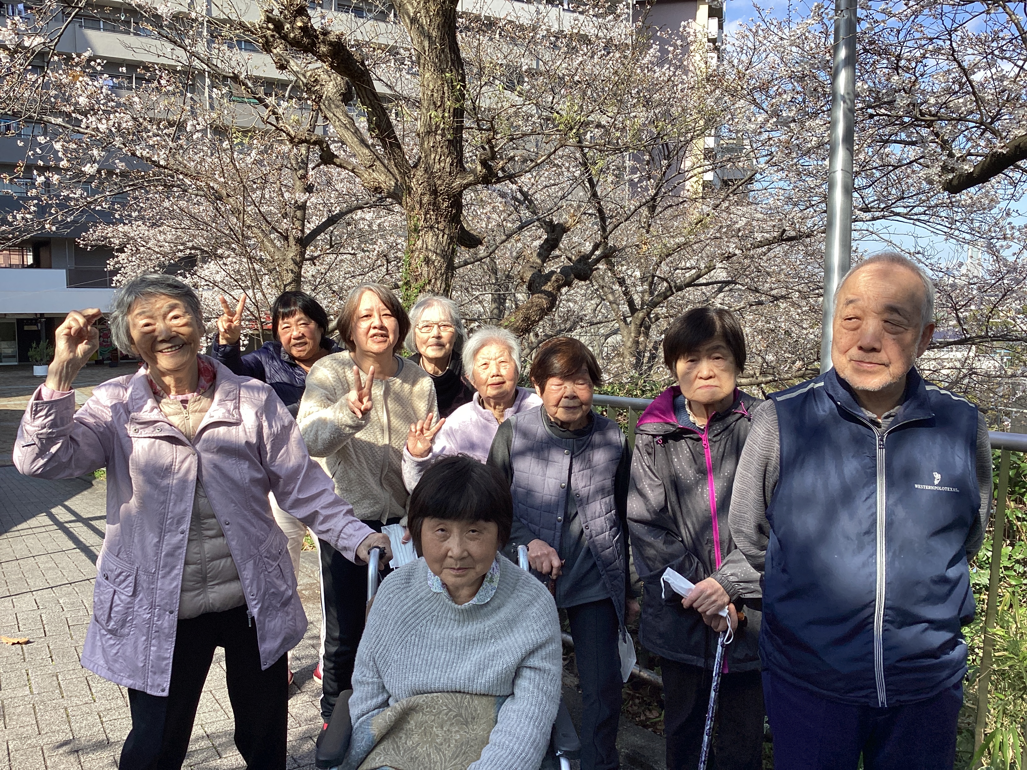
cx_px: 514
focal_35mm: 31
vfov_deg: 45.4
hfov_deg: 58.4
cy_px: 385
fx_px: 920
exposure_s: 1/652
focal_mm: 3.3
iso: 25
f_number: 2.4
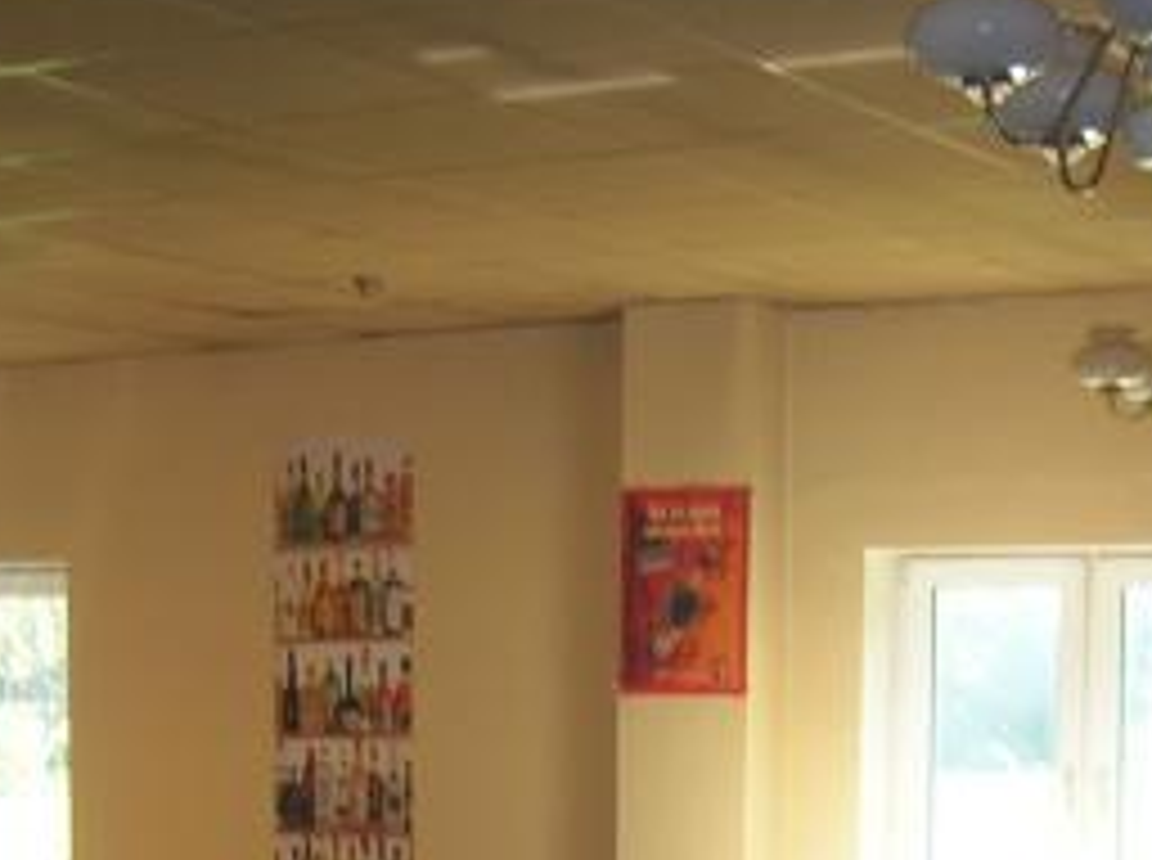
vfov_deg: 16.6
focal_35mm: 85
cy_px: 1009
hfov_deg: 22.9
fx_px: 2823
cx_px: 792
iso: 50
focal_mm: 5.7
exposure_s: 1/30
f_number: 2.9
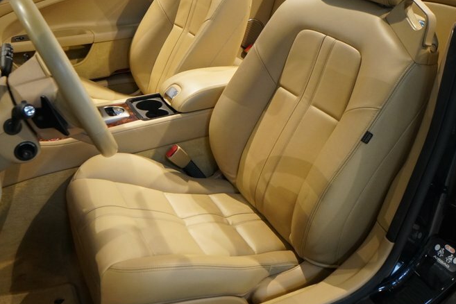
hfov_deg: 51.6
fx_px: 469
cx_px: 189
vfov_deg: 35.8
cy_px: 118
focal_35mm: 37
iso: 2000
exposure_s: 1/50
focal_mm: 18
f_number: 5
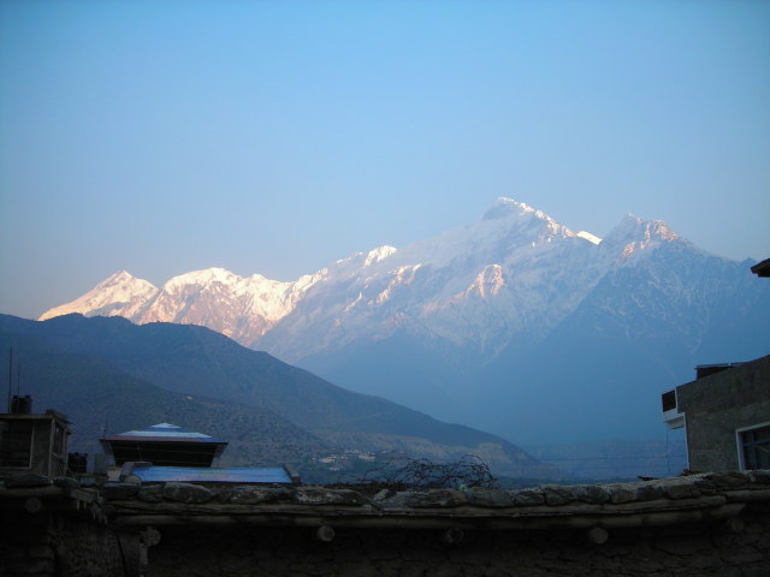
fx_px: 845
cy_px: 288
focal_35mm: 38
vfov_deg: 37.7
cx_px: 385
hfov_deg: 49.0
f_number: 3.2
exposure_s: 1/86.8
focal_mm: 6.3
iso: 50
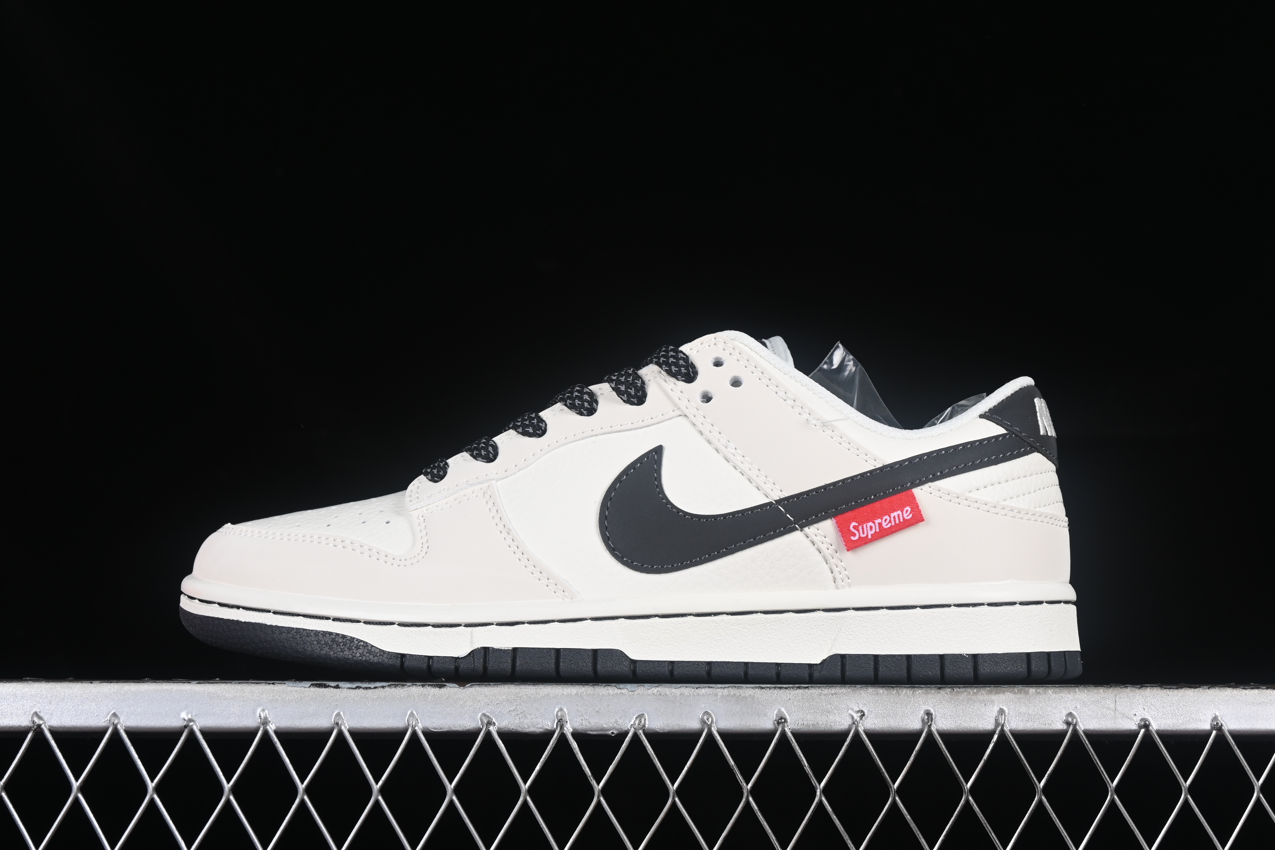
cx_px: 638
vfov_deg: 18.2
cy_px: 425
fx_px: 2656
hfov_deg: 27.0
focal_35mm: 75
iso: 160
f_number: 8
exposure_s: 1/80
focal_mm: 50
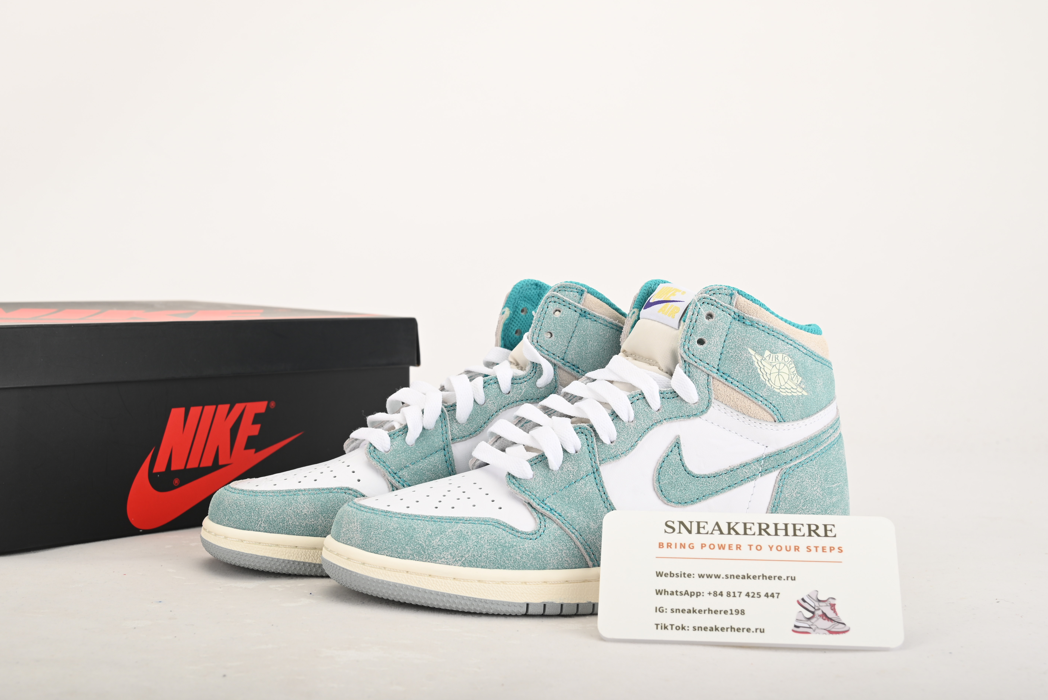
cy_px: 352
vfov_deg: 26.5
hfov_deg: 38.9
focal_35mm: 51
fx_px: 1485
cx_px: 502
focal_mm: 48
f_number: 11
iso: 100
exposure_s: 1/200
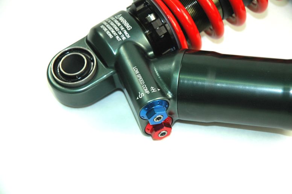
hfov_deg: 19.5
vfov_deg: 13.0
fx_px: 851
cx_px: 146
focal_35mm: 105
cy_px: 97
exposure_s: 1/320
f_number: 4.5
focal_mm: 70
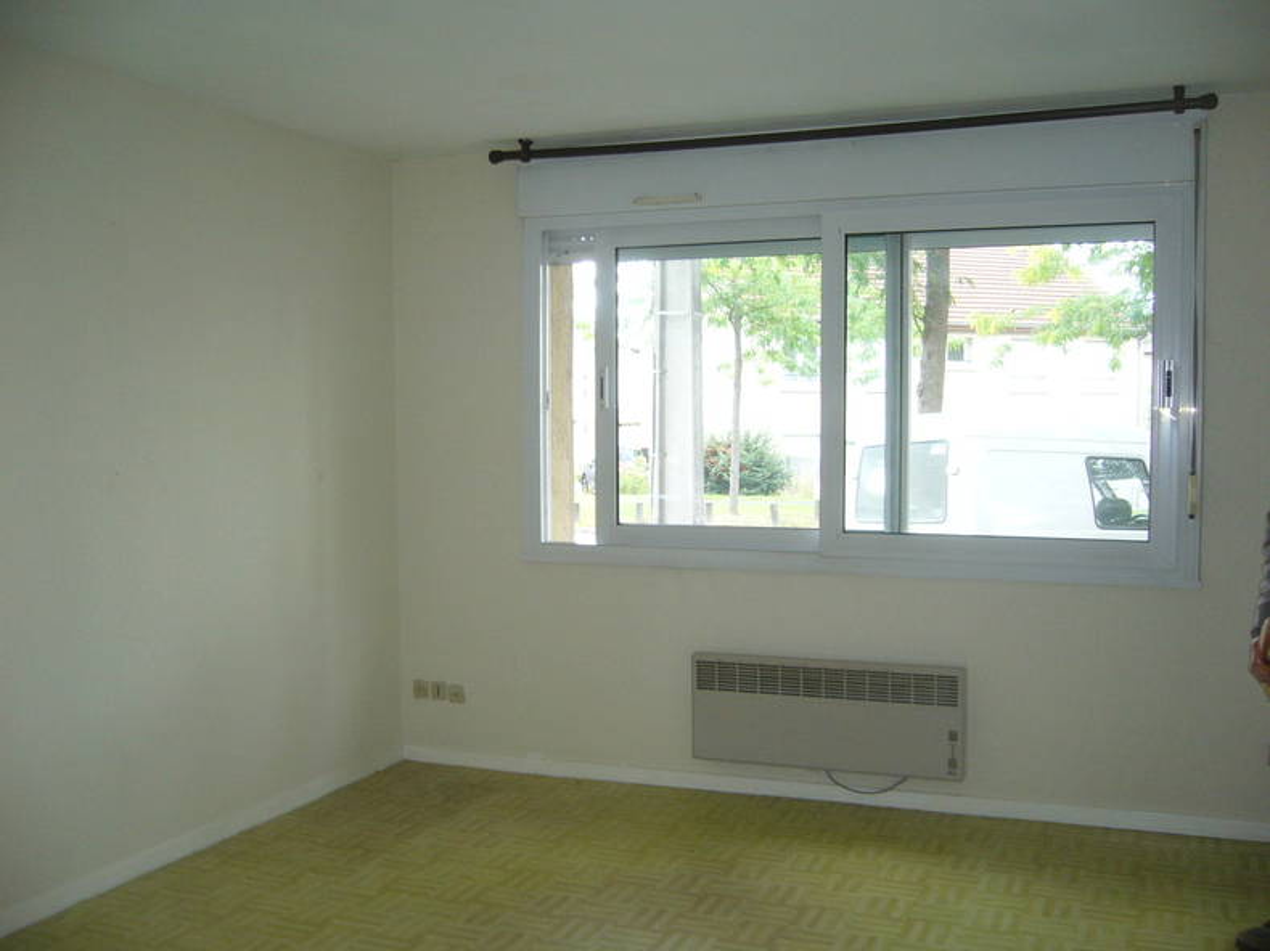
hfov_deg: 52.6
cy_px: 476
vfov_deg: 40.7
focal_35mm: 35
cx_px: 635
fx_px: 1284
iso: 125
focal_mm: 5.8
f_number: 2.8
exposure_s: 1/30
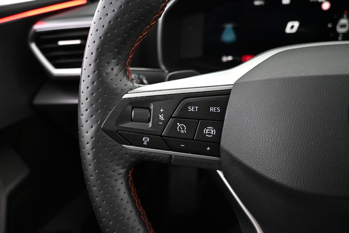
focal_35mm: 24
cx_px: 174
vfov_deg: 53.1
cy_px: 116
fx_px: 233
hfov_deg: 73.7
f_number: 3.5
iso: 7200
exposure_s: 1/60
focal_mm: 16
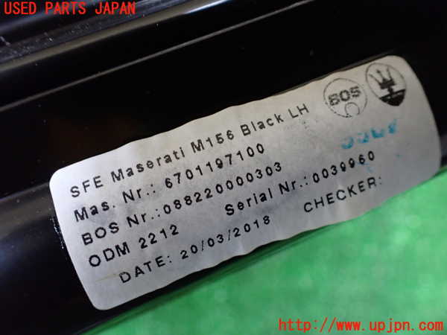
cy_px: 168
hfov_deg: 60.0
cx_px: 224
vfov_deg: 46.8
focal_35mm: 30
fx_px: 387
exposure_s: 1/50
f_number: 2.3
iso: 800
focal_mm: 5.4
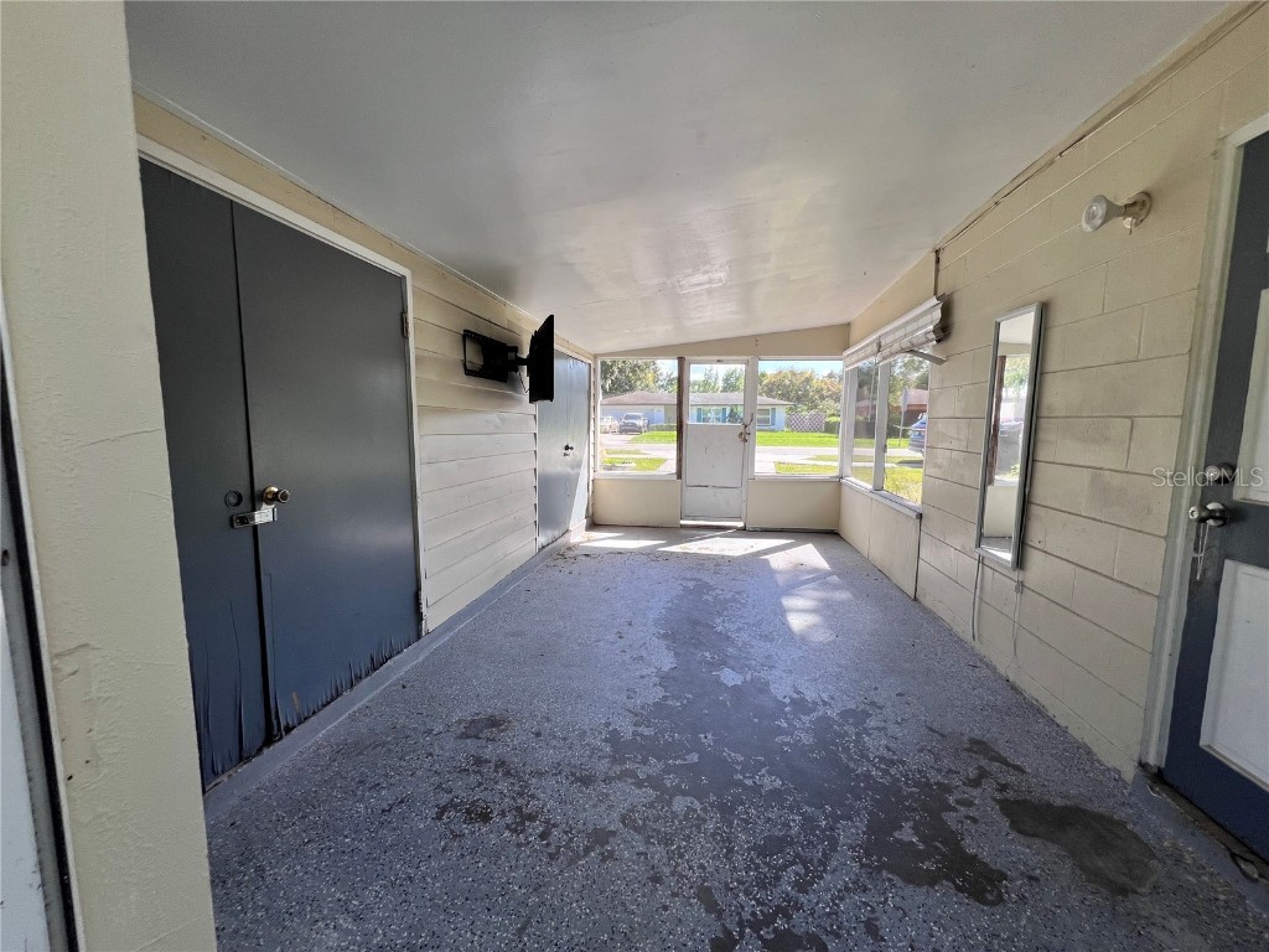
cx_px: 634
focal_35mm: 13
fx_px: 477
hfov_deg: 106.2
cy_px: 476
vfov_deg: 89.9
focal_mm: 1.57
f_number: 1.8
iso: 32
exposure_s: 1/191
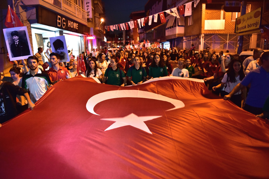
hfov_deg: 73.7
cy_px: 90
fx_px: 179
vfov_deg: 53.1
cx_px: 134
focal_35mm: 24
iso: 2500
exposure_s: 1/60
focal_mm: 24
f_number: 2.8
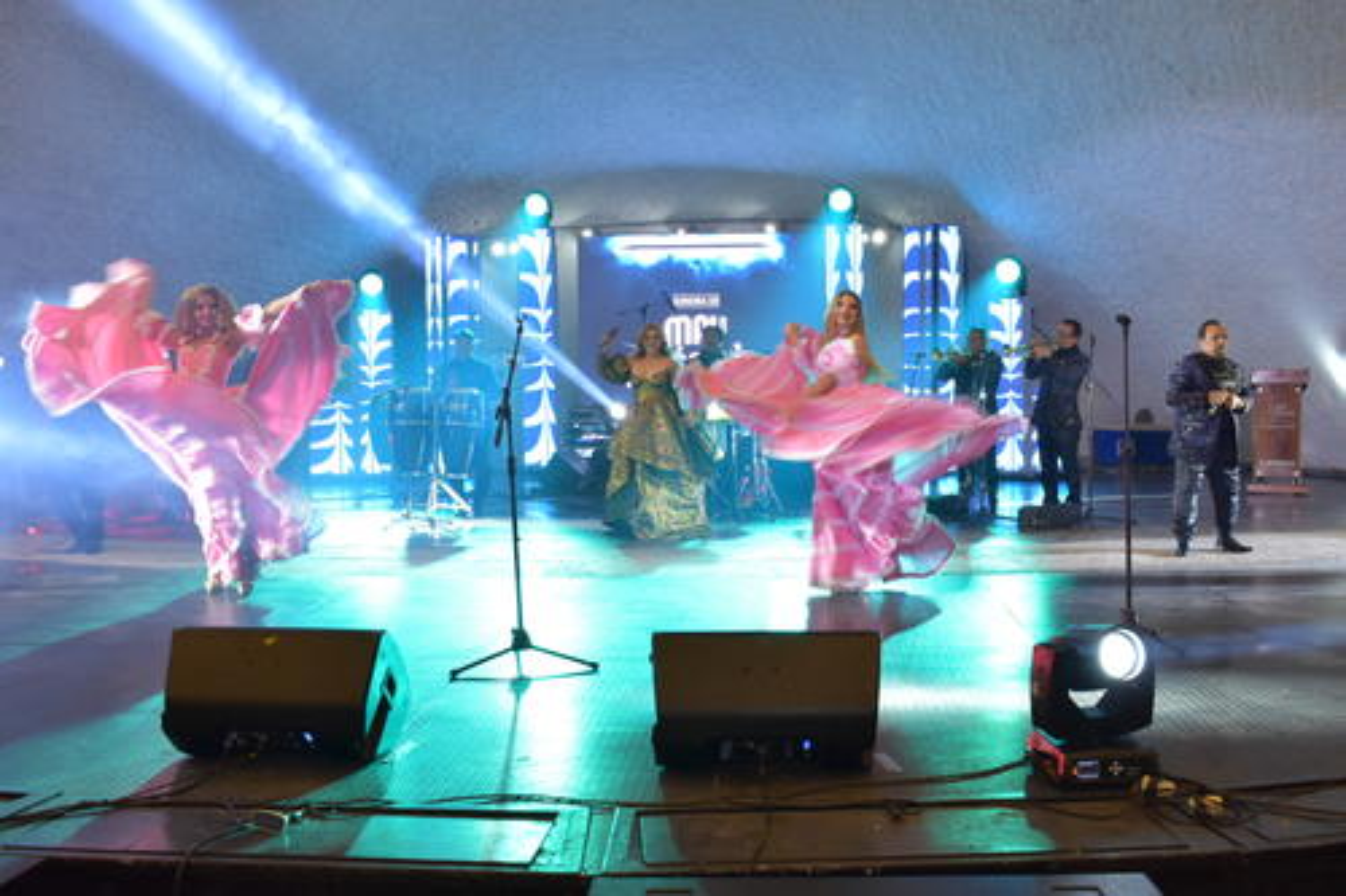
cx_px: 673
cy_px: 448
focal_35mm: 34
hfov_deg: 55.1
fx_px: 1289
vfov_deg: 38.3
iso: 800
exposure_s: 1/30
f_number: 5.6
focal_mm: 23
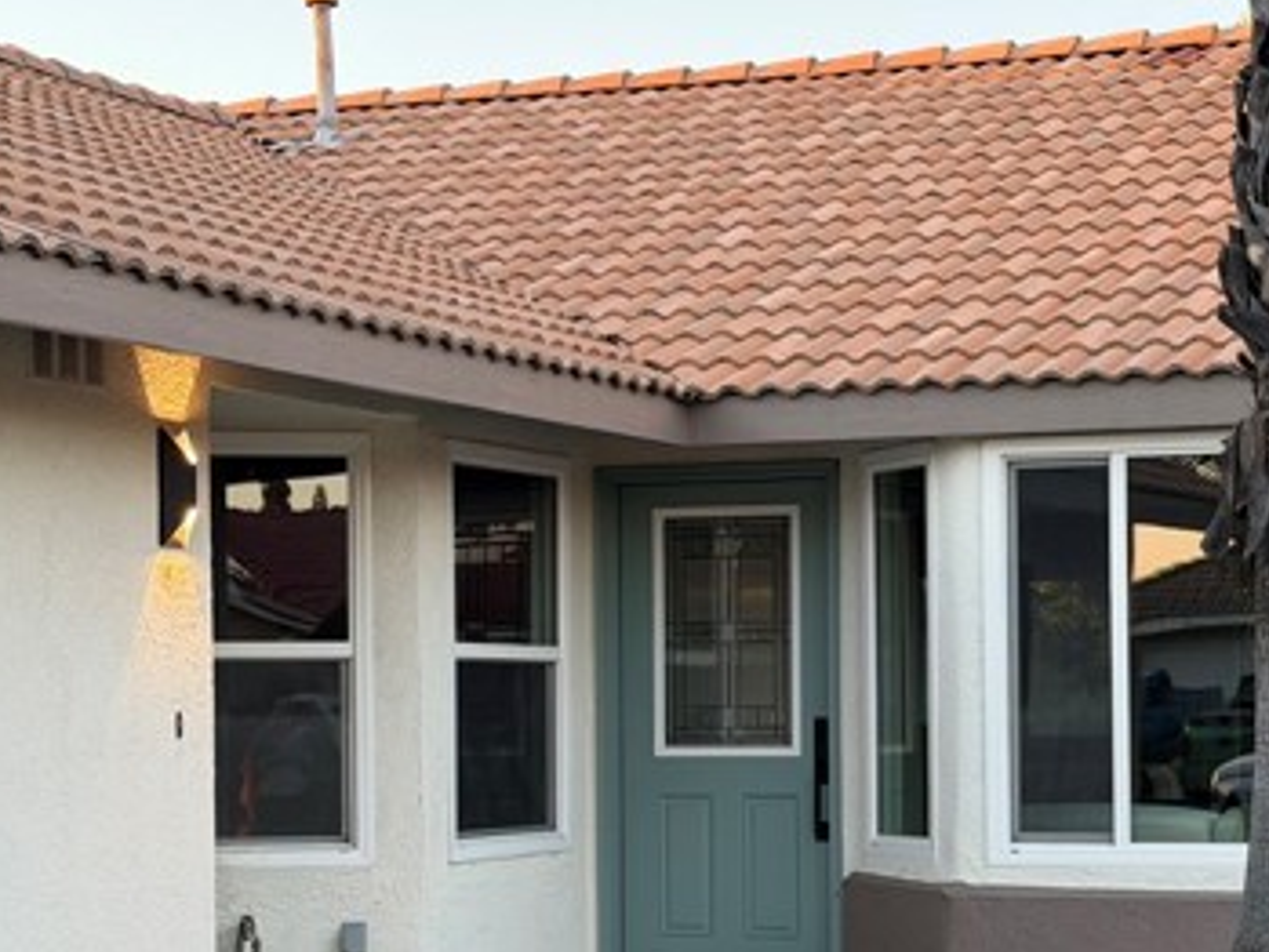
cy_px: 727
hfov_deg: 22.1
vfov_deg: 16.7
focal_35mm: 88
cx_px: 884
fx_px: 3227
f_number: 1.78
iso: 80
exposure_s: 1/187
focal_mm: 6.76
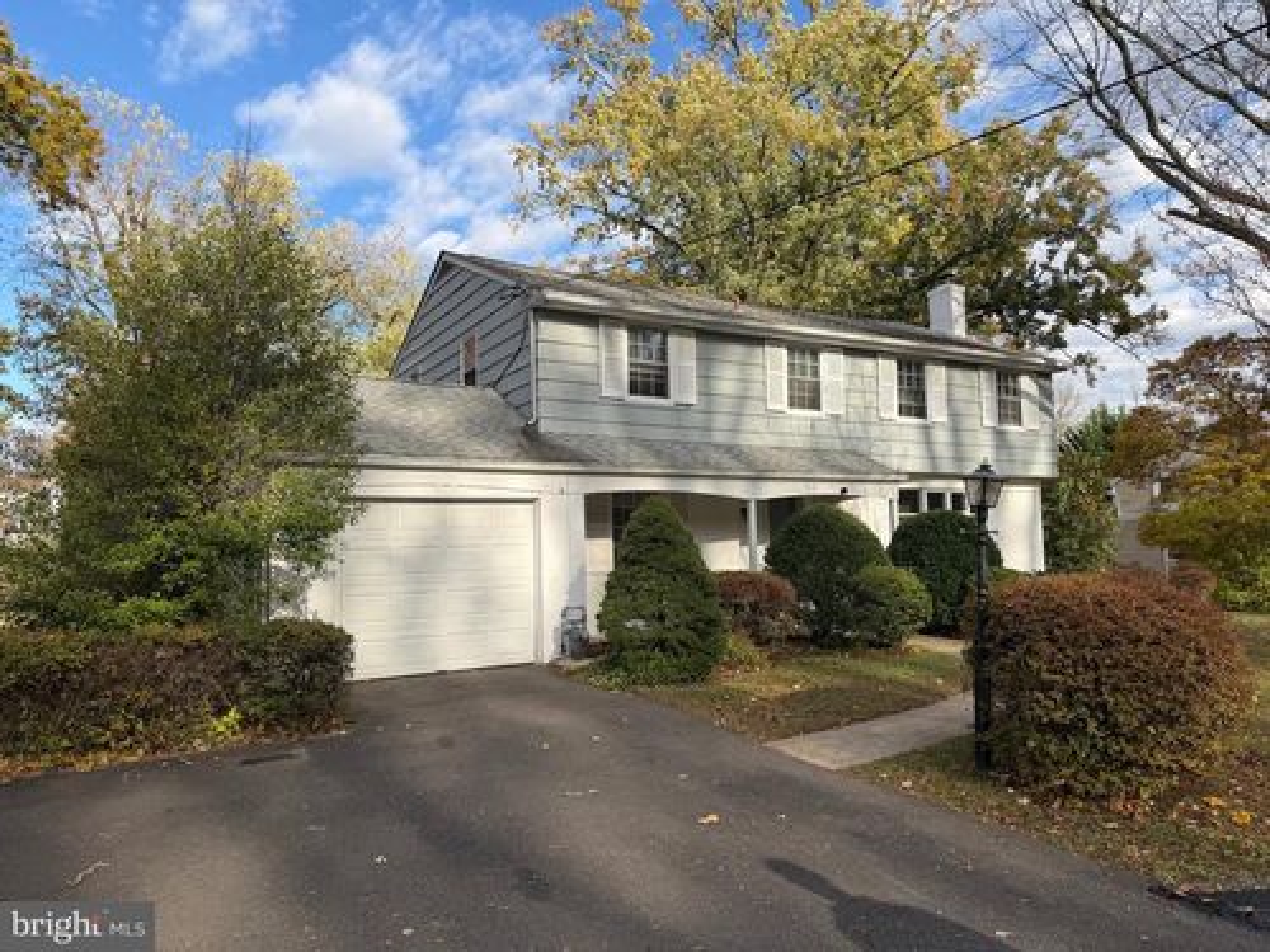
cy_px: 476
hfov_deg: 71.6
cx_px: 635
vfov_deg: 56.8
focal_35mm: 24
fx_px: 881
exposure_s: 1/2611
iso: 80
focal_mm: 6.76
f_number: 1.78
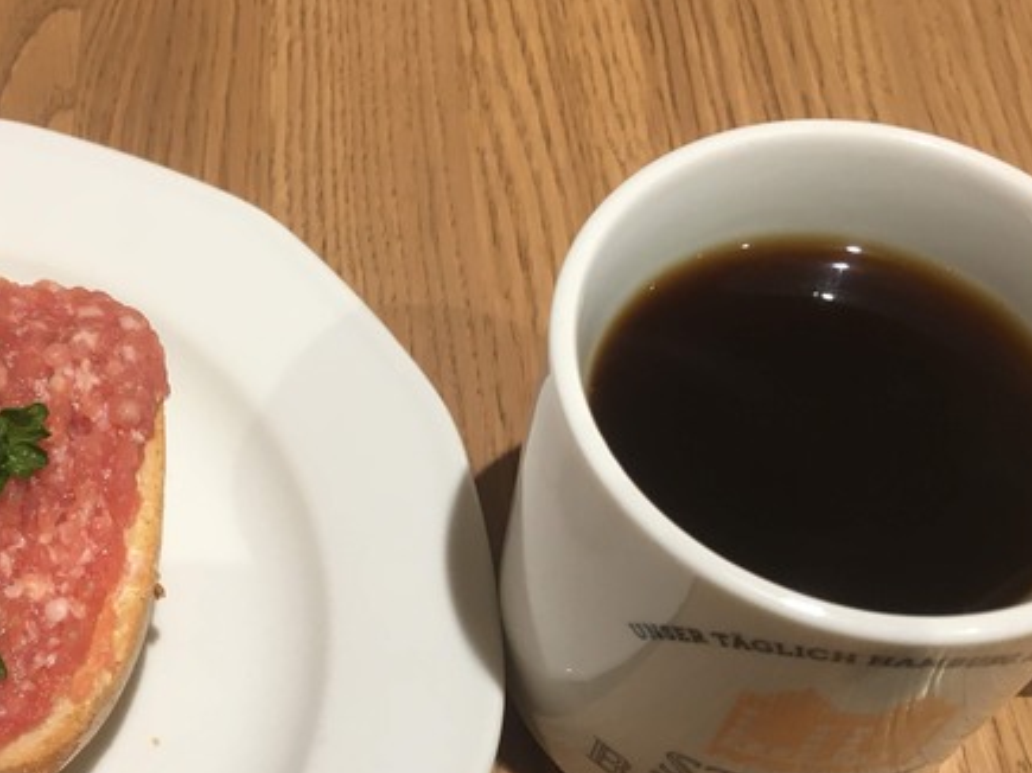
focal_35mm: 48
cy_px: 541
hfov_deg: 39.3
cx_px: 356
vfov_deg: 29.9
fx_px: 1431
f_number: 2.2
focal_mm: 4.15
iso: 80
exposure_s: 1/33
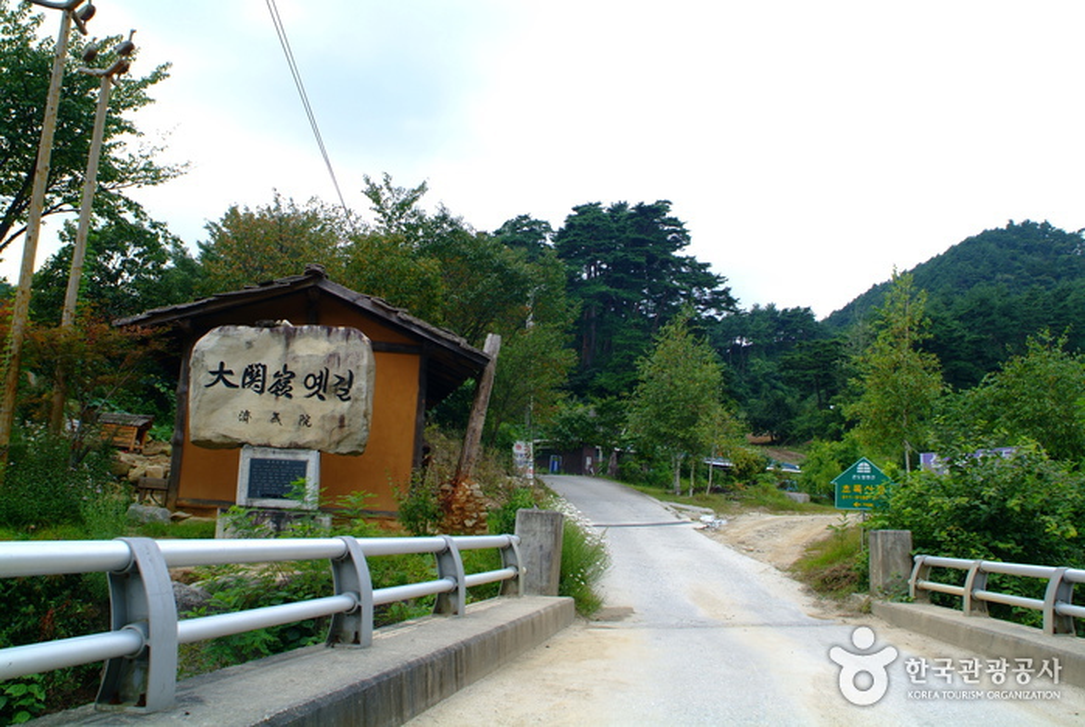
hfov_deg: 61.9
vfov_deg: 43.7
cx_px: 542
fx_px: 905
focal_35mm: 30
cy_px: 364
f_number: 5.6
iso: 100
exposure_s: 1/125
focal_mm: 20
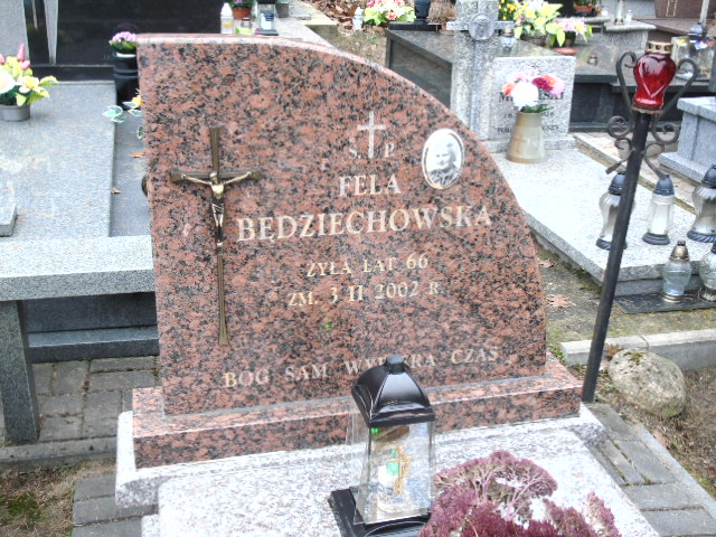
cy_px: 268
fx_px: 827
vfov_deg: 36.0
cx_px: 358
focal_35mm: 40
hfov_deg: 46.8
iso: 320
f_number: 3.9
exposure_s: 1/30
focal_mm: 7.1
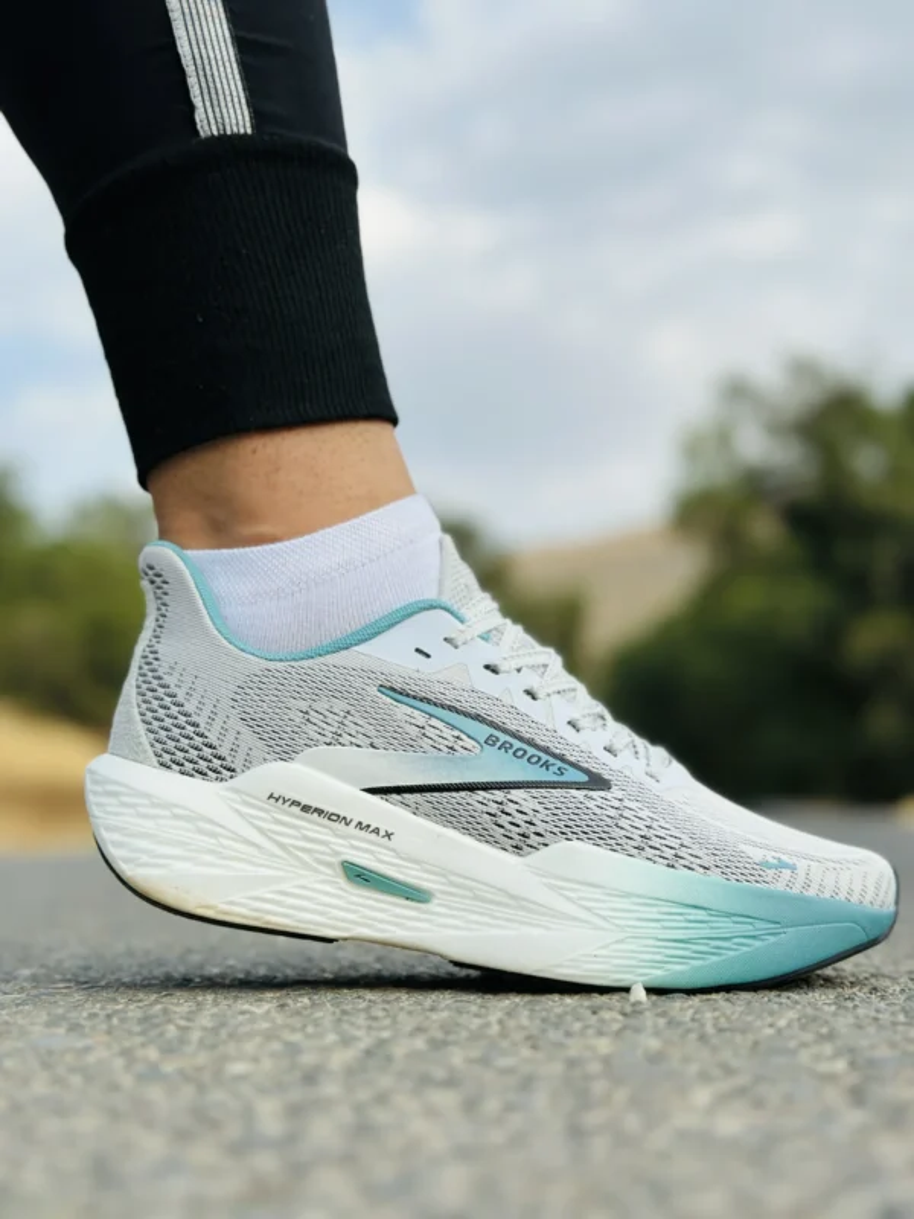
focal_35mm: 48
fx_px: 1690
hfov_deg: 30.3
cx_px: 457
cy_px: 610
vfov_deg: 39.7
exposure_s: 1/2532
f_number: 1.78
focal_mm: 6.86
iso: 80
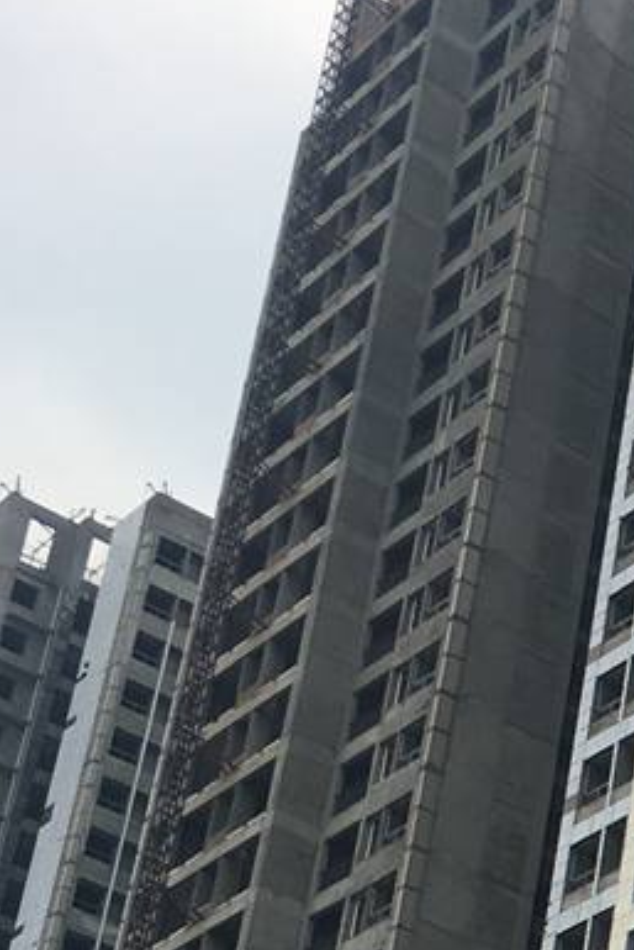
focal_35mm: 107
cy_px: 1104
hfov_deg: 11.9
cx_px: 1103
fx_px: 2824
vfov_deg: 18.2
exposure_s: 1/1099
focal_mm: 4.15
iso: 25
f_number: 2.2
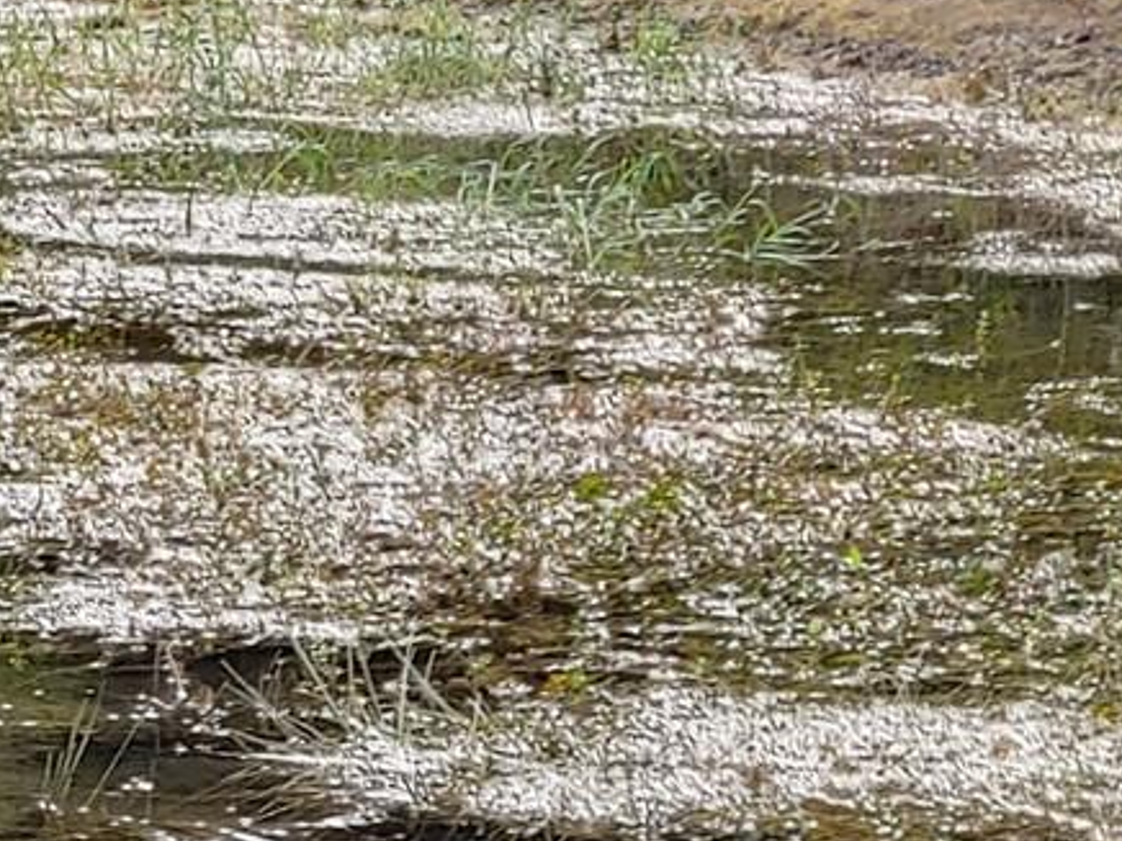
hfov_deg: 8.4
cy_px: 664
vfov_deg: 6.3
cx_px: 201
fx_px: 7617
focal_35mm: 235
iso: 50
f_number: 2.4
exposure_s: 1/134
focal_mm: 5.88
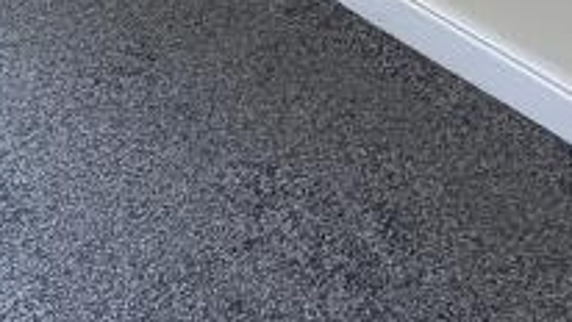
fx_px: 1153
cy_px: -322
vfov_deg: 13.6
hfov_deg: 26.5
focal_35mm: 76
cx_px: 8
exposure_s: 1/100
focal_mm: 2.22
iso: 250
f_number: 2.2
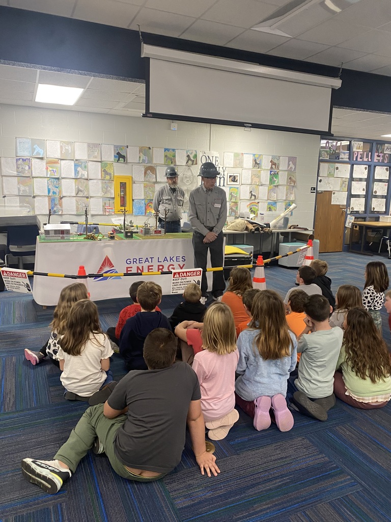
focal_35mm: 26
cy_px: 261
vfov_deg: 67.3
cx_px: 196
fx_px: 392
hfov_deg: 53.1
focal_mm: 4.25
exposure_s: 1/60
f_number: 1.8
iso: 250
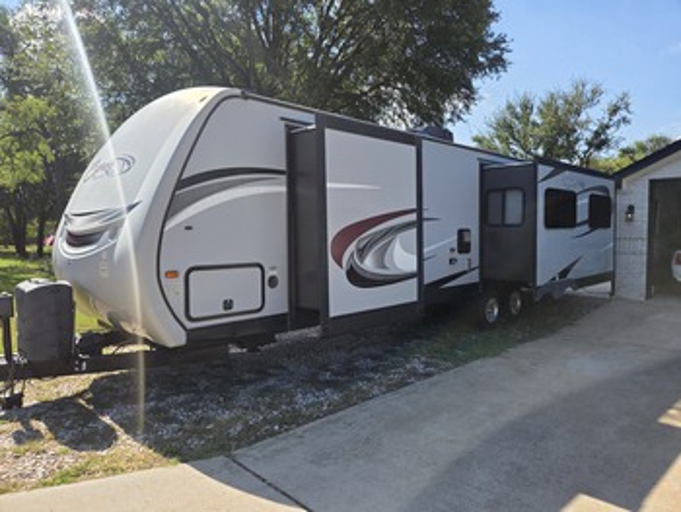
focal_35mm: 23
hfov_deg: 73.9
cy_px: 256
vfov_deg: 58.9
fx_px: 453
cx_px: 340
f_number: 1.8
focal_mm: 5.4
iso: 80
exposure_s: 1/2686
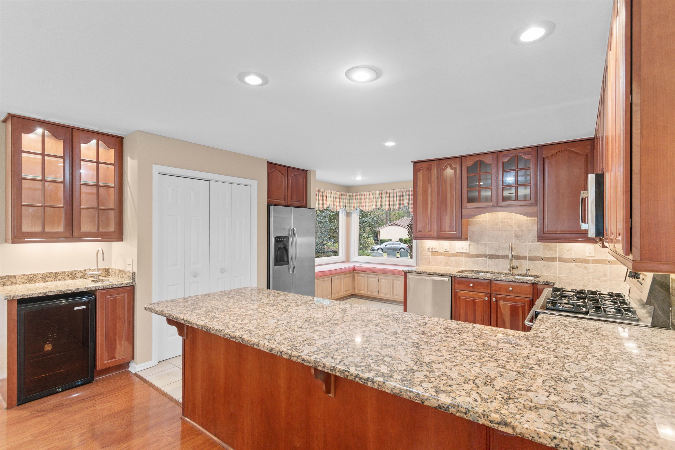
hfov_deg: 96.7
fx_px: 300
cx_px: 338
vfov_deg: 73.7
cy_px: 225
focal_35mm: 16
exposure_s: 4
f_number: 4.8
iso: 100
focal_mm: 11
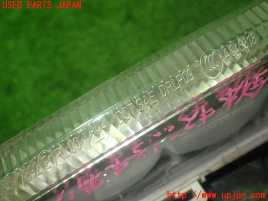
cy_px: 100
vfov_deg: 30.9
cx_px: 134
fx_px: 364
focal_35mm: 47
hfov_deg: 40.4
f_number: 3.1
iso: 500
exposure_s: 1/50
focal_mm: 8.4
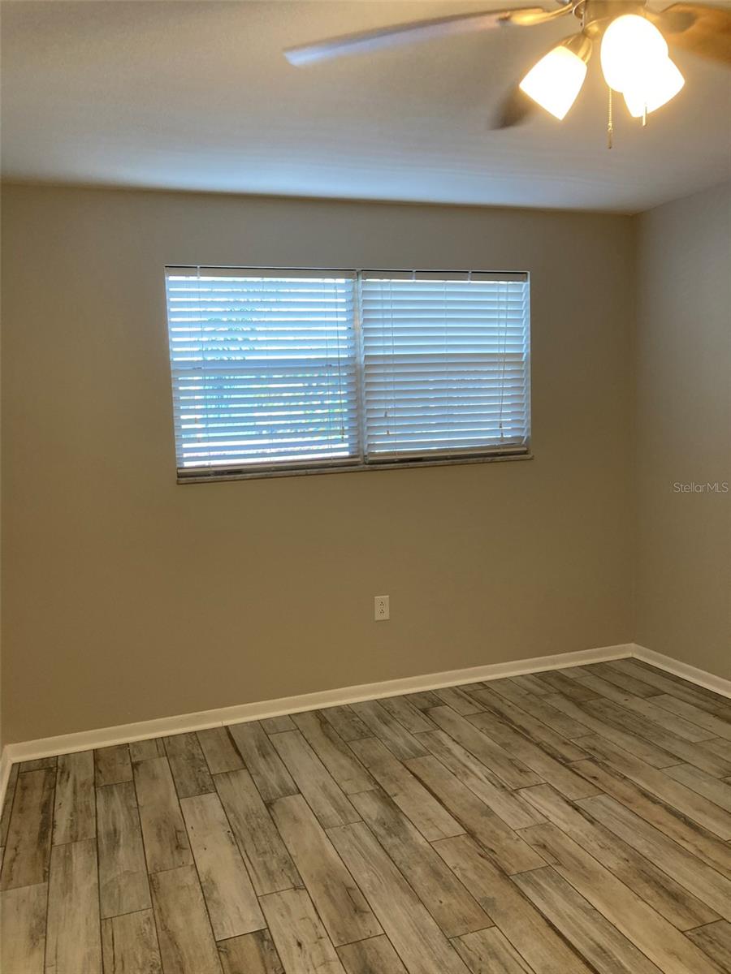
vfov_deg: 63.4
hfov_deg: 49.7
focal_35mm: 28
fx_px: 788
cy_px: 487
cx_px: 366
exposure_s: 1/60
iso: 64
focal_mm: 3.99
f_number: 1.8
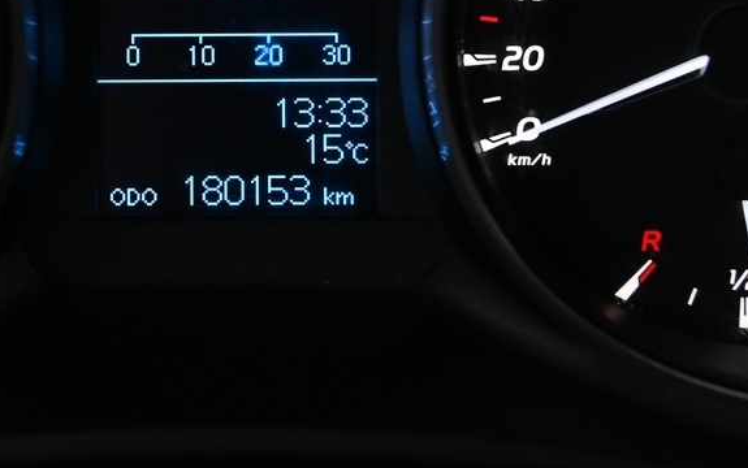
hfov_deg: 18.0
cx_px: 220
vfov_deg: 11.4
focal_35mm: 115
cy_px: 101
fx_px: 2345
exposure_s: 1/30
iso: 2000
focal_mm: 40
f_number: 4
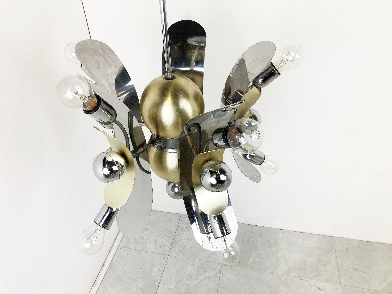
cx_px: 196
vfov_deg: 49.7
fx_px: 317
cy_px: 147
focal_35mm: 28
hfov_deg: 63.4
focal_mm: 3.99
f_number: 1.8
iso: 32
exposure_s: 1/100
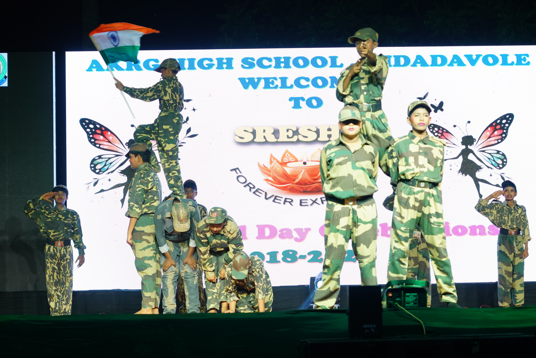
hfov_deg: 21.2
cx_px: 267
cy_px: 196
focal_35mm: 96
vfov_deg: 14.3
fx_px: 1429
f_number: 5
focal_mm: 76
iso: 1000
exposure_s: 1/160
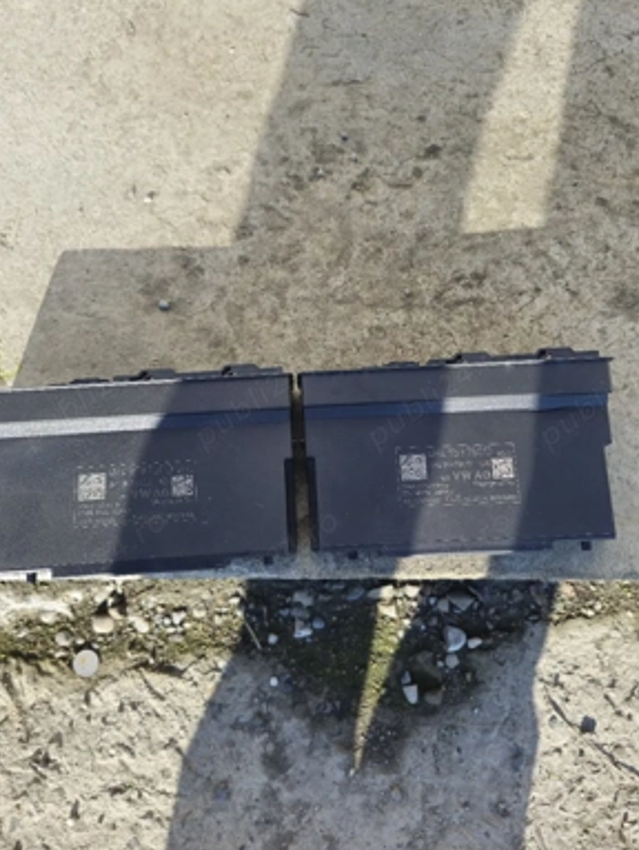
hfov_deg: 56.9
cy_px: 419
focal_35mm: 24
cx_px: 311
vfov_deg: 71.5
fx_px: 590
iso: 50
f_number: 1.8
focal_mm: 5.54
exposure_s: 1/556
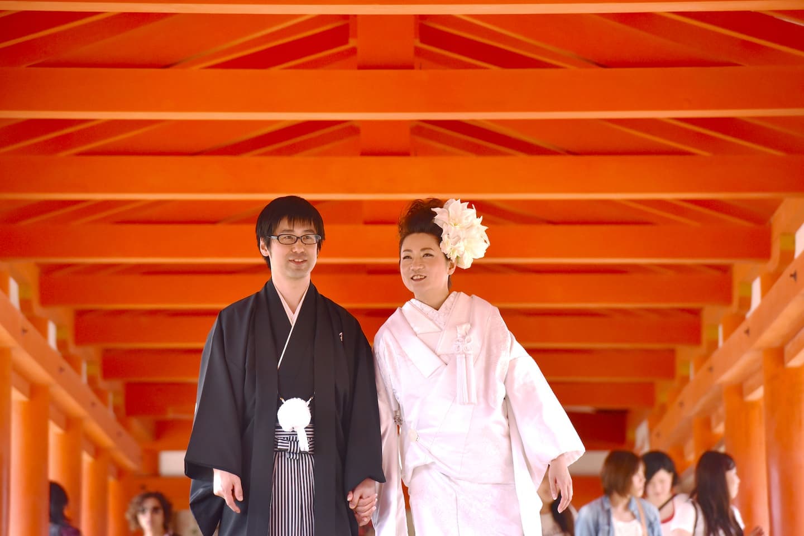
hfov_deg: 10.3
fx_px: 4468
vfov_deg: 6.9
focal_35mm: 200
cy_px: 268
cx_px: 402
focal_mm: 200
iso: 2000
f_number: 6.3
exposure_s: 1/1000
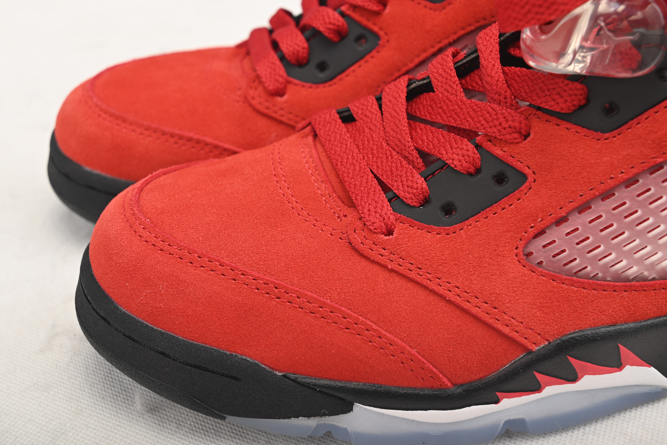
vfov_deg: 27.0
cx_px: 334
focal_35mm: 50
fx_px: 927
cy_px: 222
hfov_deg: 39.6
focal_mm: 50
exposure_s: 1/200
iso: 100
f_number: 10
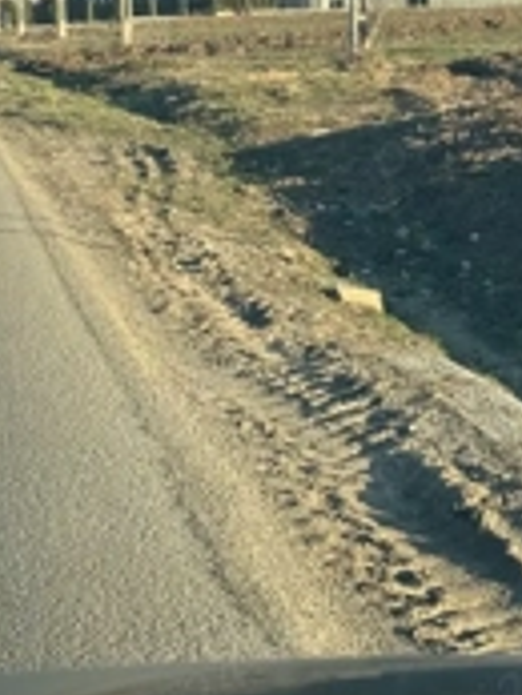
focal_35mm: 120
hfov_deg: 12.2
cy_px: 129
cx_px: 578
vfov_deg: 16.3
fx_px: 2410
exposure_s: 1/1092
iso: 32
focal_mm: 5.96
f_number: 1.6
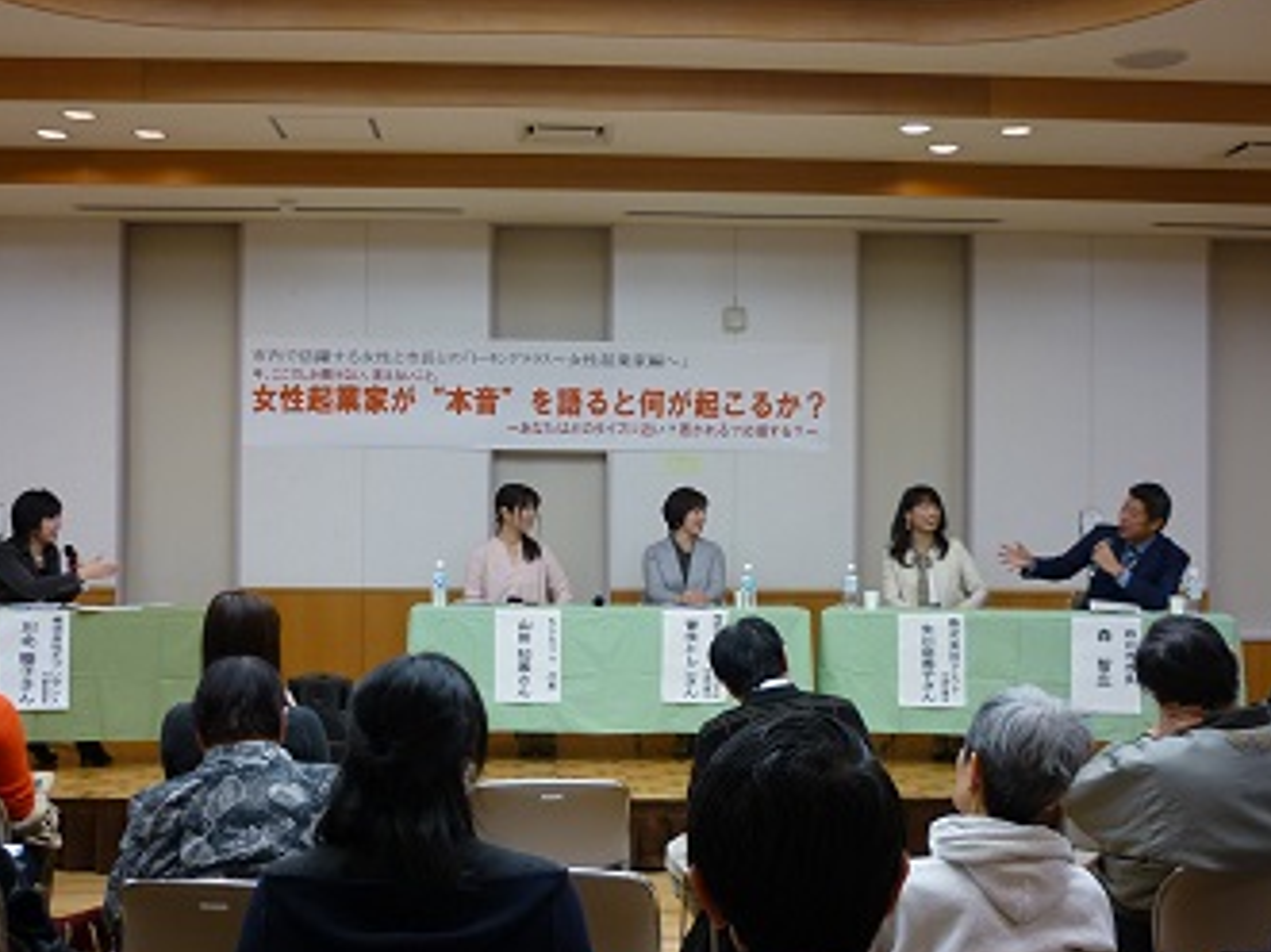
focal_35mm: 43
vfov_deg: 33.6
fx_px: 1578
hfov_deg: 43.9
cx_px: 605
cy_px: 482
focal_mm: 5.5
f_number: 2.8
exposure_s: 1/30
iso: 80
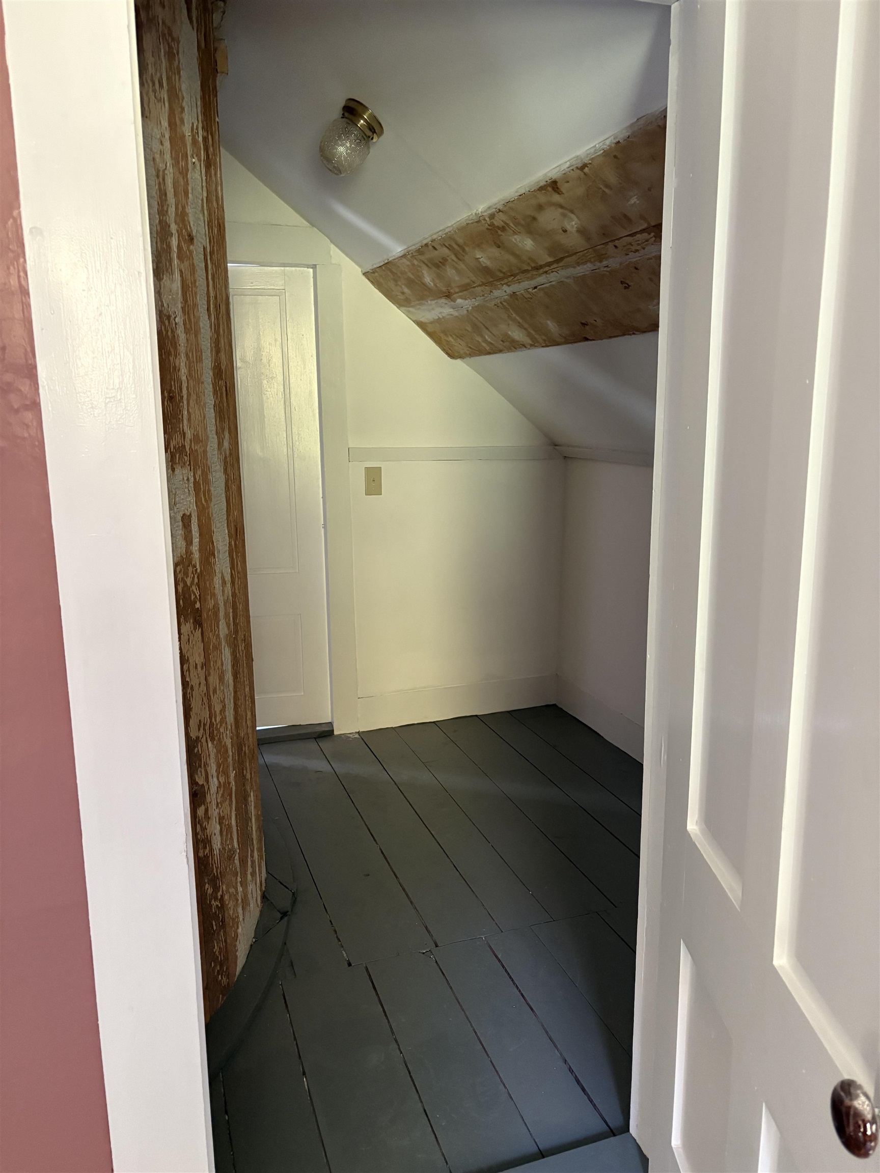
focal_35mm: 26
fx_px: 881
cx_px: 440
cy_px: 586
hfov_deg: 53.1
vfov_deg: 67.3
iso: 640
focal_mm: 5.96
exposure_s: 1/40
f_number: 1.6
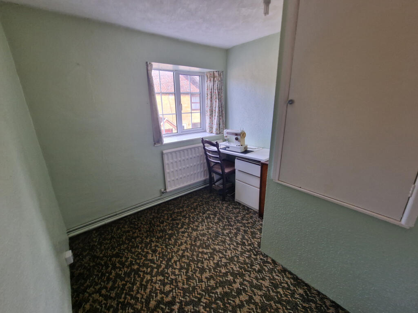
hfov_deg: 106.2
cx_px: 209
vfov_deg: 89.9
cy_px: 156
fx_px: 157
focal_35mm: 13
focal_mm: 2.2
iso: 125
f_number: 2.2
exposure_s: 1/50
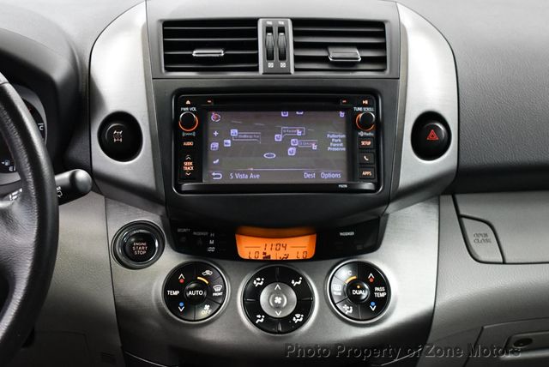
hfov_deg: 28.8
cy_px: 184
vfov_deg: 19.5
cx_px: 274
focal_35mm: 70
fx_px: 1068
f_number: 4.5
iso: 3200
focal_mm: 35
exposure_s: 1/60
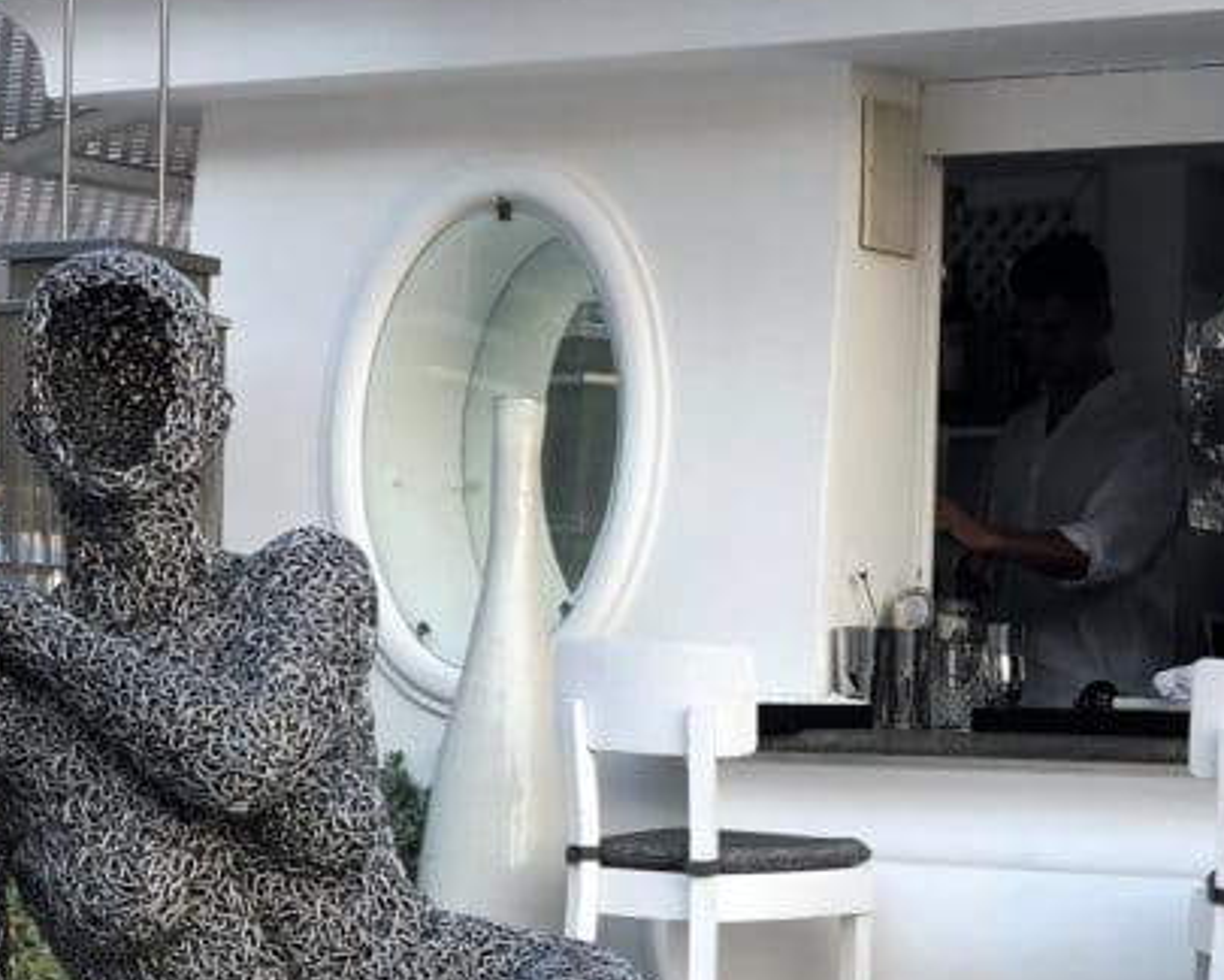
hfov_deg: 17.4
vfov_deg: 13.9
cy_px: 862
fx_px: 3985
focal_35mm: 110
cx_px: 925
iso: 32
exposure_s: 1/120
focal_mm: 6.6
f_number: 2.8
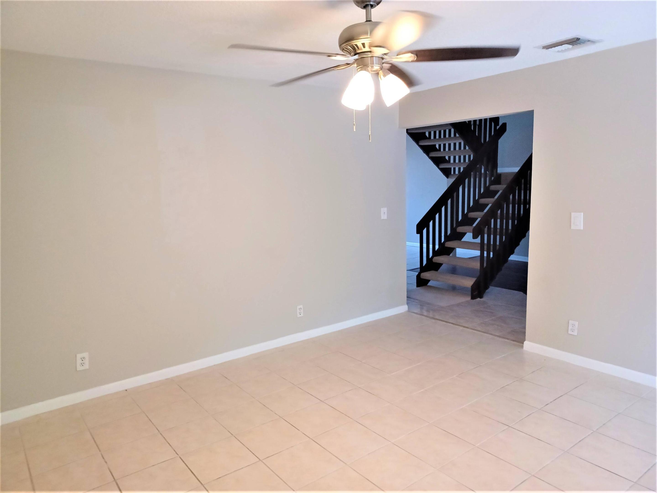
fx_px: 474
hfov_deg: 69.4
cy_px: 246
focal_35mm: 25
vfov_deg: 54.9
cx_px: 328
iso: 400
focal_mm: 4.6
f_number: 1.8
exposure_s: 1/50
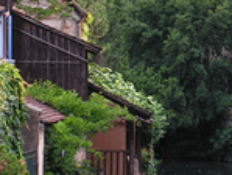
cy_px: 6
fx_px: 1865
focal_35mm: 278
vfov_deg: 5.3
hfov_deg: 7.1
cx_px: 195
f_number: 3.3
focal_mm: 15.8
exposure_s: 1/160
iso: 64
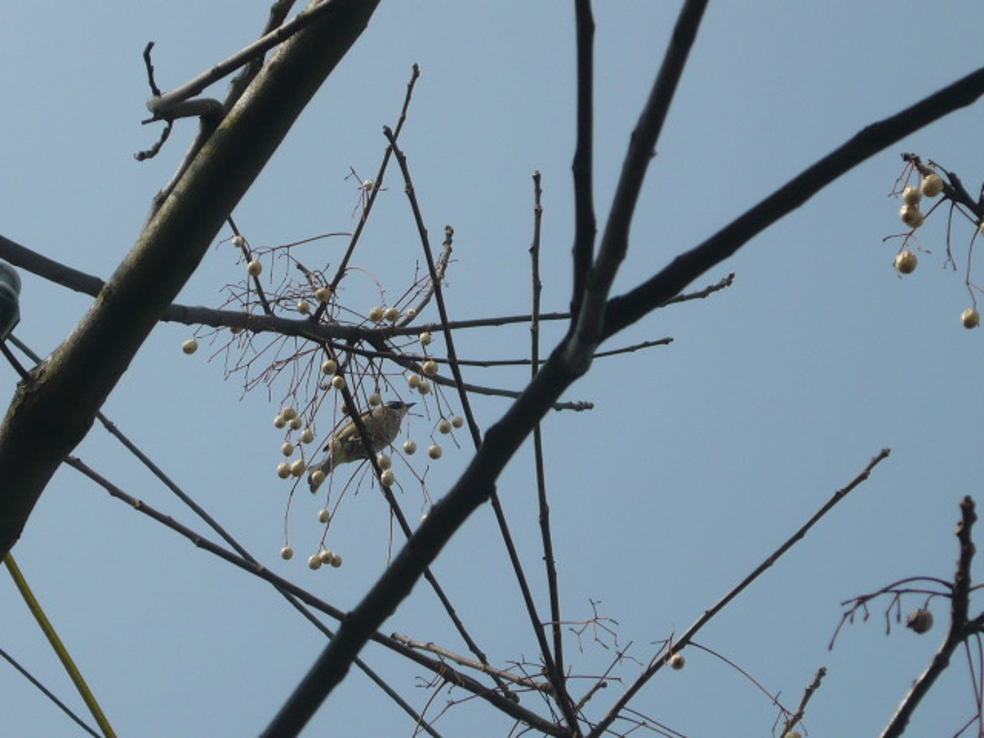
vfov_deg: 9.3
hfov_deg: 12.3
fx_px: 4548
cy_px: 369
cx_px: 492
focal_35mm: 160
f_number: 5.1
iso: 100
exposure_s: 1/800
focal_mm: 16.5
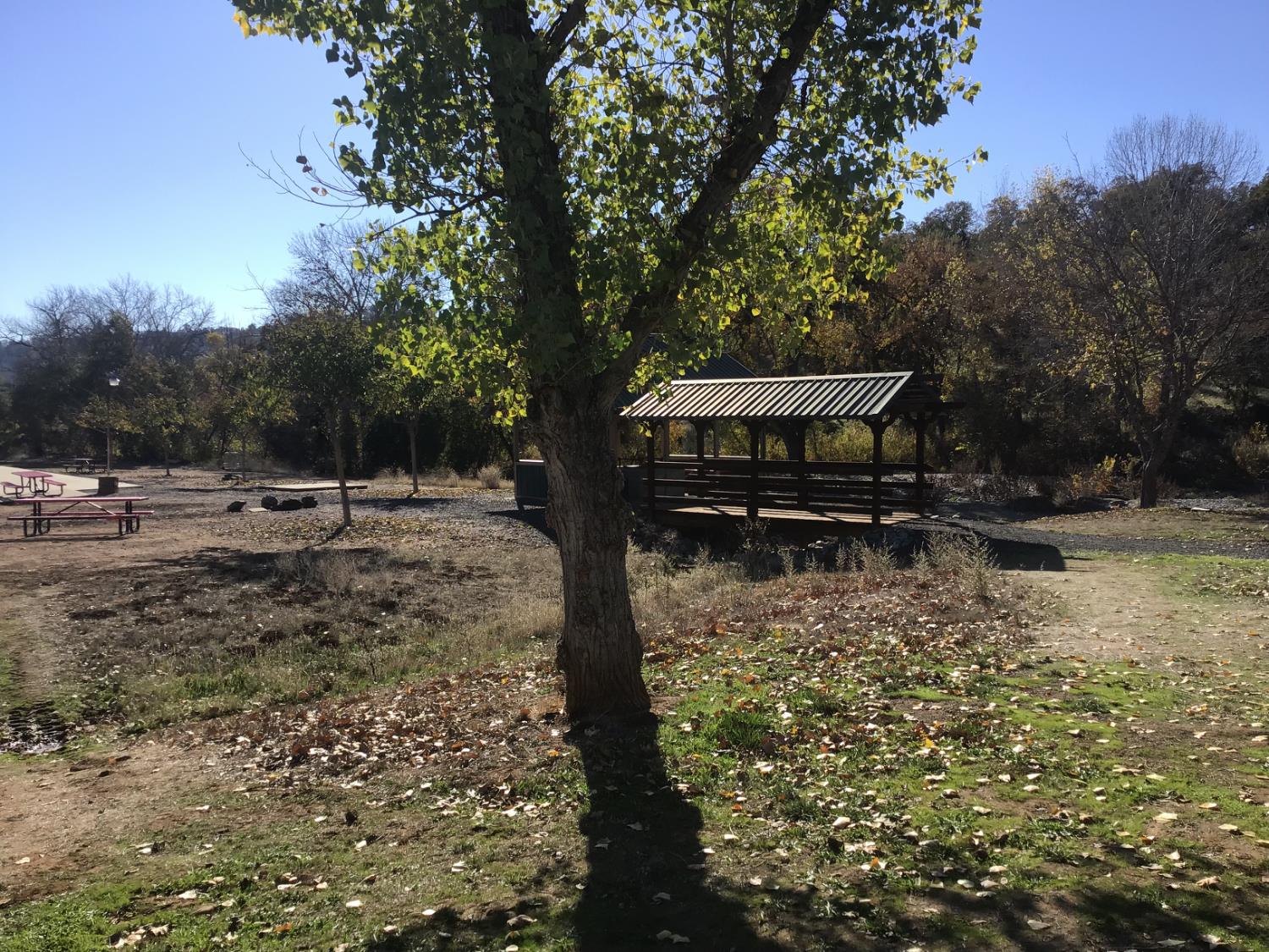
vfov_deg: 45.4
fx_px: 1136
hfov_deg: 58.4
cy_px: 476
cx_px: 634
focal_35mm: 31
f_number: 2.4
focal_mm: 3.3
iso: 25
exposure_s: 1/981
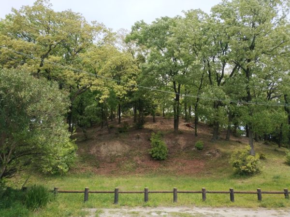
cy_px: 108
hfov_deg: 56.8
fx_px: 268
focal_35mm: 32
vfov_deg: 44.2
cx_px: 145
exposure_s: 1/1589
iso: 244
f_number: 2
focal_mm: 4.5
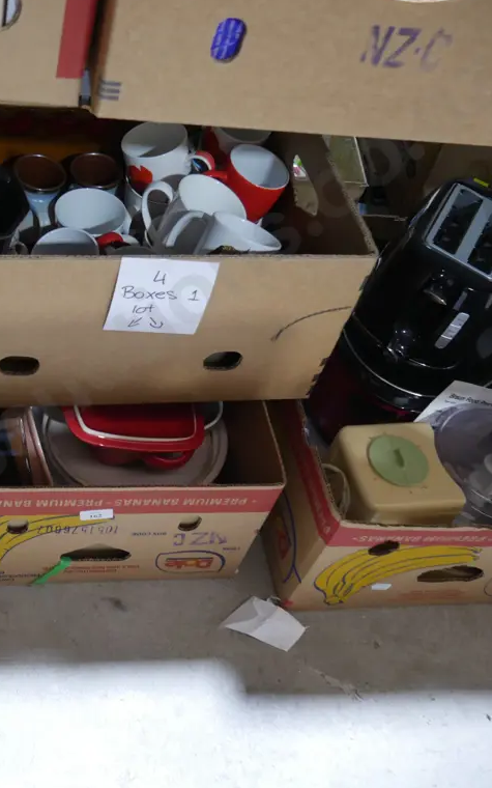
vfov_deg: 49.3
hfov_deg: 30.8
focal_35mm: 40
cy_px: 391
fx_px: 858
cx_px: 69
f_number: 3.5
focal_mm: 14
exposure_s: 1/60
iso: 1000
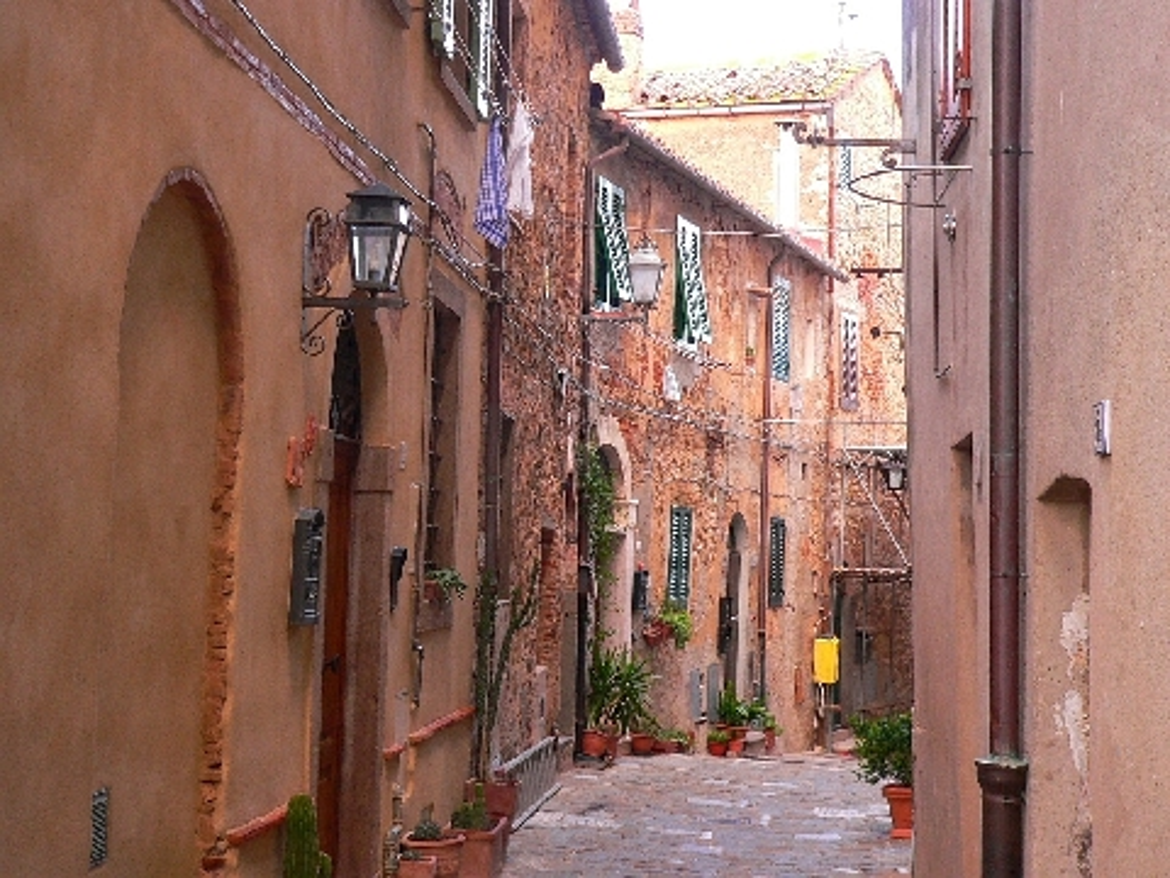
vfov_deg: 25.2
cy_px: 439
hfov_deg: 33.2
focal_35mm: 58
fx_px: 1960
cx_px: 585
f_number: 2.8
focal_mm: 9.6
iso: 200
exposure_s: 1/40
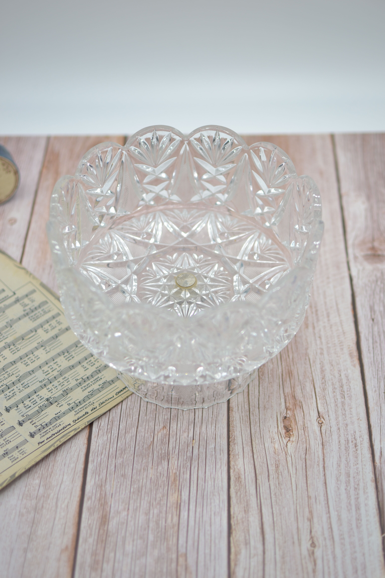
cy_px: 289
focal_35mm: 52
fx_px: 842
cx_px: 192
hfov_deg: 25.8
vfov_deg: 37.9
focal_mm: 35
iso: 100
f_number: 1.8
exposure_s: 1/500
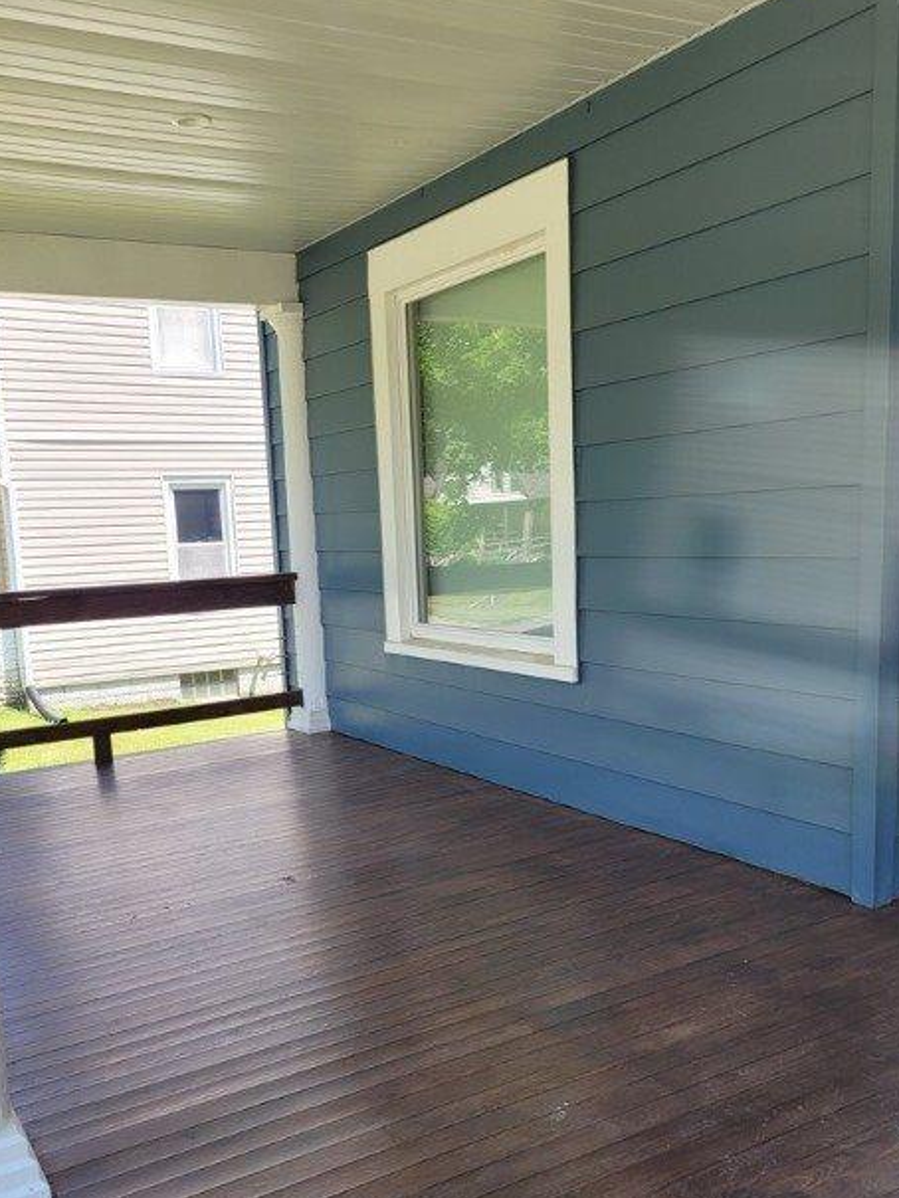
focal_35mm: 33
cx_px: 436
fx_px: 1142
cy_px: 705
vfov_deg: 55.0
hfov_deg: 43.0
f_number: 1.8
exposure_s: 1/424
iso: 40
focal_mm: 5.4
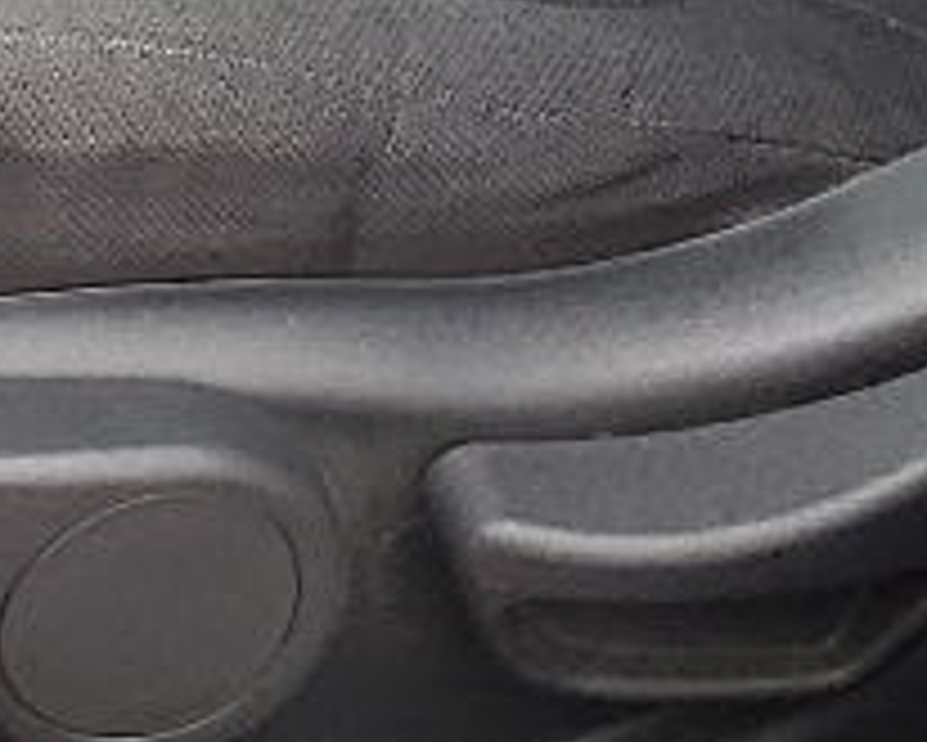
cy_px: -1601
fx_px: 5407
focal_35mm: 197
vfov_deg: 6.9
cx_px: -864
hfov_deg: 9.2
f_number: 1.5
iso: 50
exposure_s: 1/172
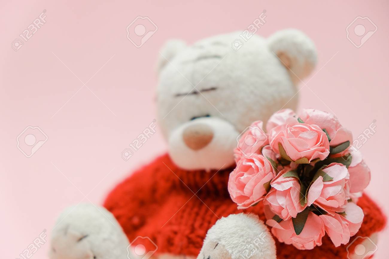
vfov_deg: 17.9
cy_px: 130
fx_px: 821
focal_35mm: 76
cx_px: 194
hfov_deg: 26.7
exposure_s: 1/250
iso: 500
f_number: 4
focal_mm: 50.5
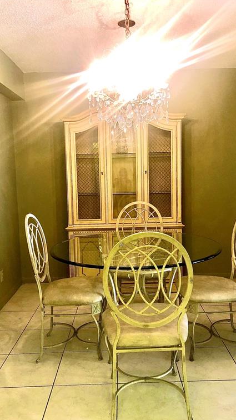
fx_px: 345
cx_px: 124
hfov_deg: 37.8
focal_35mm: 31
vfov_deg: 62.6
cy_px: 211
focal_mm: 4
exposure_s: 1/17
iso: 40
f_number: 1.8
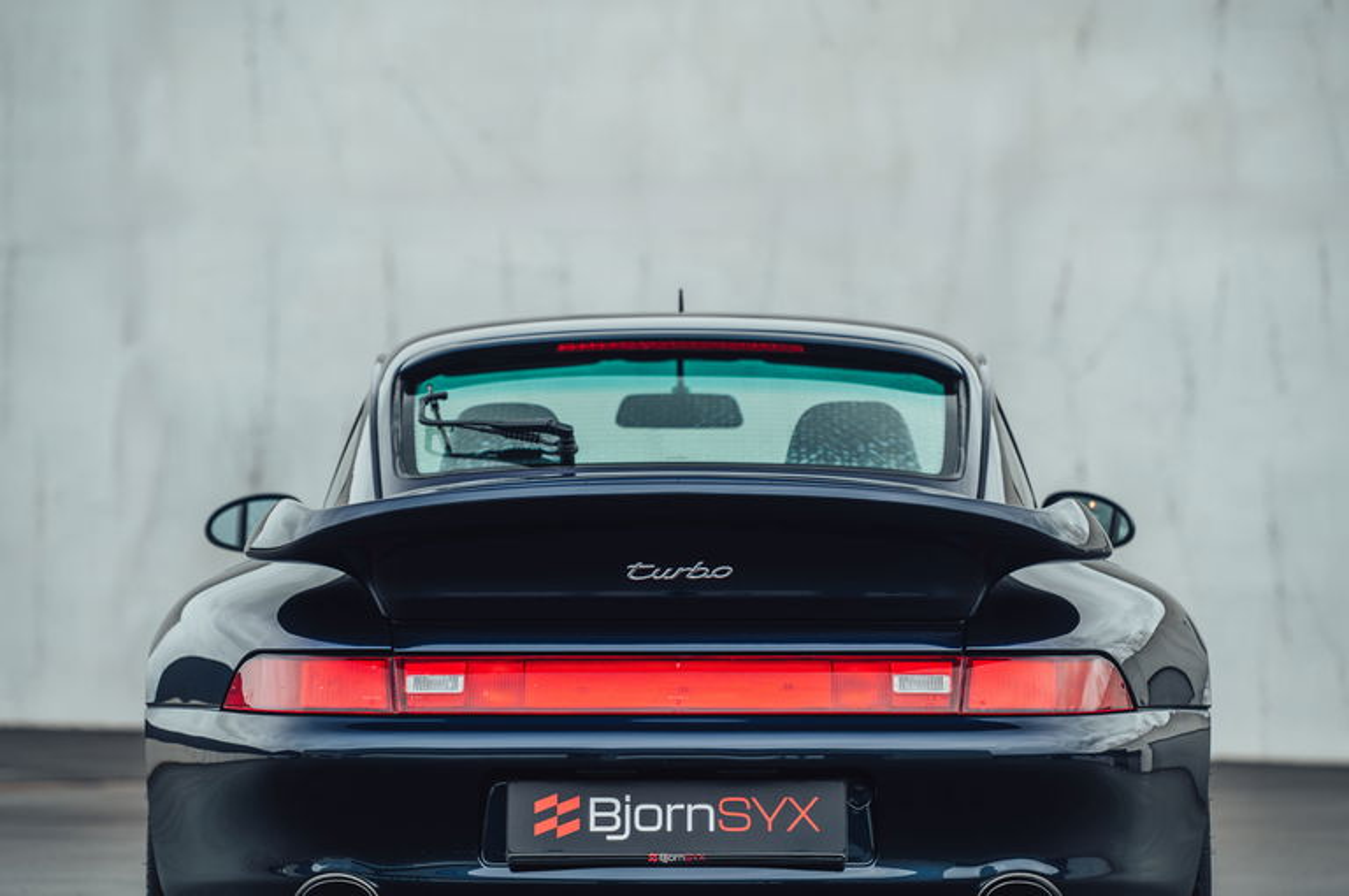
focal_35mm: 150
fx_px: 5614
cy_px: 448
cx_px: 674
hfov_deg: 13.7
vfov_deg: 9.1
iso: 400
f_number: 4.5
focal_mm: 150
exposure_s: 1/160
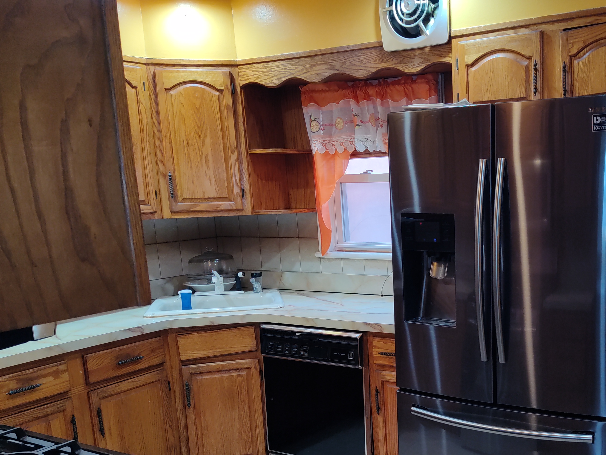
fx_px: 718
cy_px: 314
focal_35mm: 41
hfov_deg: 44.2
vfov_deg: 34.7
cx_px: 460
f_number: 1.79
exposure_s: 1/50
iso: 314
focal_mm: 4.71
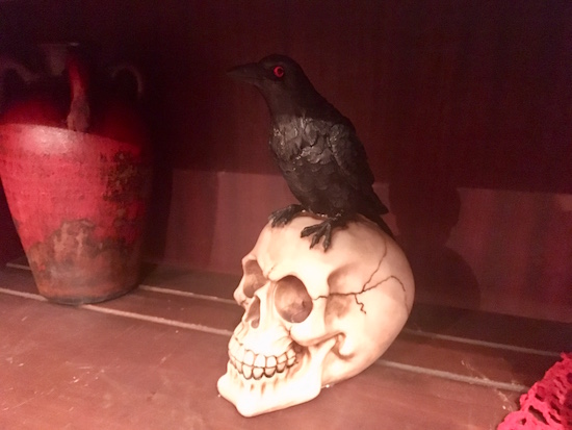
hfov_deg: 61.6
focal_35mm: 29
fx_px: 479
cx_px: 286
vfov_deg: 48.3
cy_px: 215
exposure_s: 1/15
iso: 1600
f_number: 2.2
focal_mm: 4.15
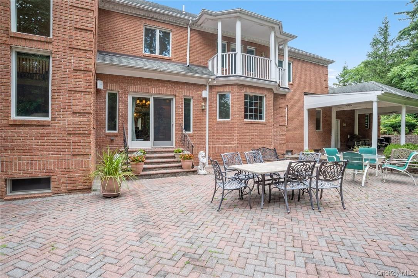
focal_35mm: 18
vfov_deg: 67.4
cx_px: 209
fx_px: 209
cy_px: 139
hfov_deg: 90.0
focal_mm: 18
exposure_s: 1/20
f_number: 11
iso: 200
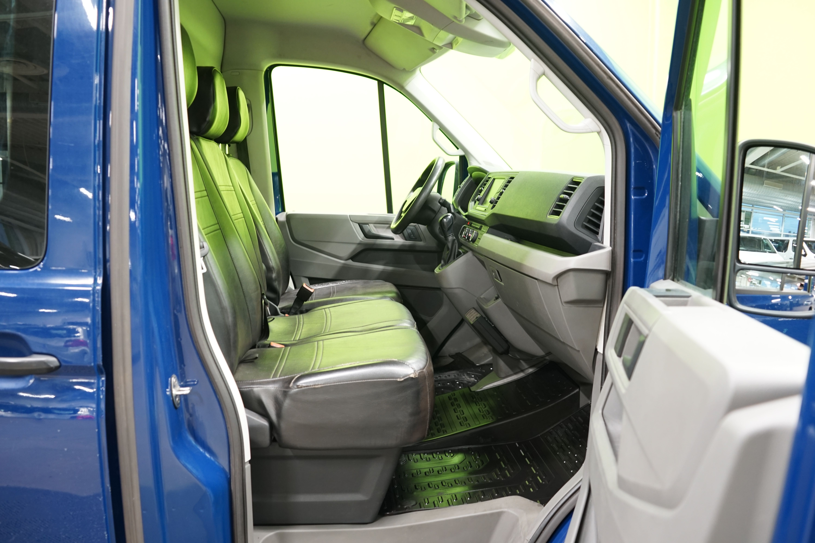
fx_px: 905
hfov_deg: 48.5
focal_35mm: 40
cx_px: 408
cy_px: 272
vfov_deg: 33.4
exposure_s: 1/10
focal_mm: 40
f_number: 5
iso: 800
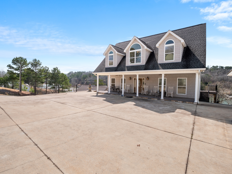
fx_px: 107
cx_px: 116
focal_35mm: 16
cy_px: 87
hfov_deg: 94.5
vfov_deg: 78.1
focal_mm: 8
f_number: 5.6
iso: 200
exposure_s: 1/500
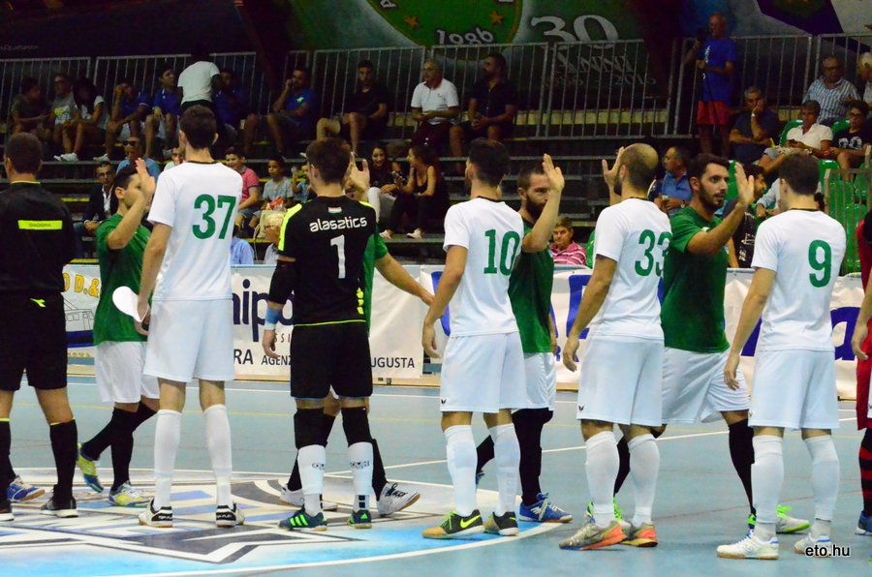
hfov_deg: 14.0
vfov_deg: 9.3
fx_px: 3553
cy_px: 288
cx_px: 436
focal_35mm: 147
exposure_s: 1/400
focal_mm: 98
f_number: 7.1
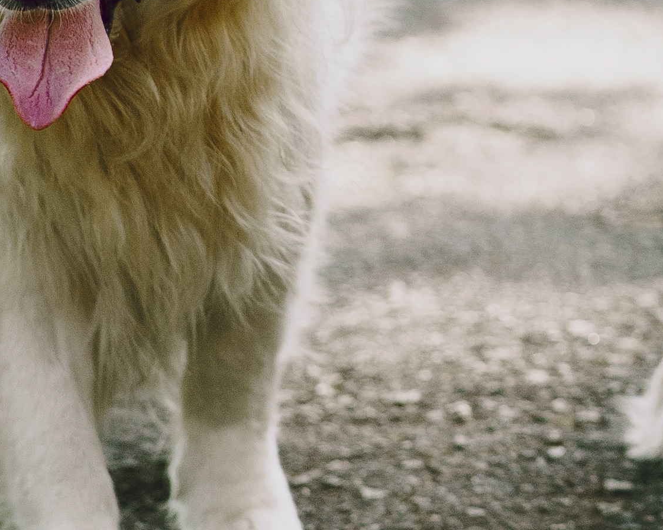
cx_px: 1157
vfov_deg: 3.6
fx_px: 8379
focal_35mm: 427
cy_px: -235
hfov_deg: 4.5
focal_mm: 85
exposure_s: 1/400
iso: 400
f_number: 2.8
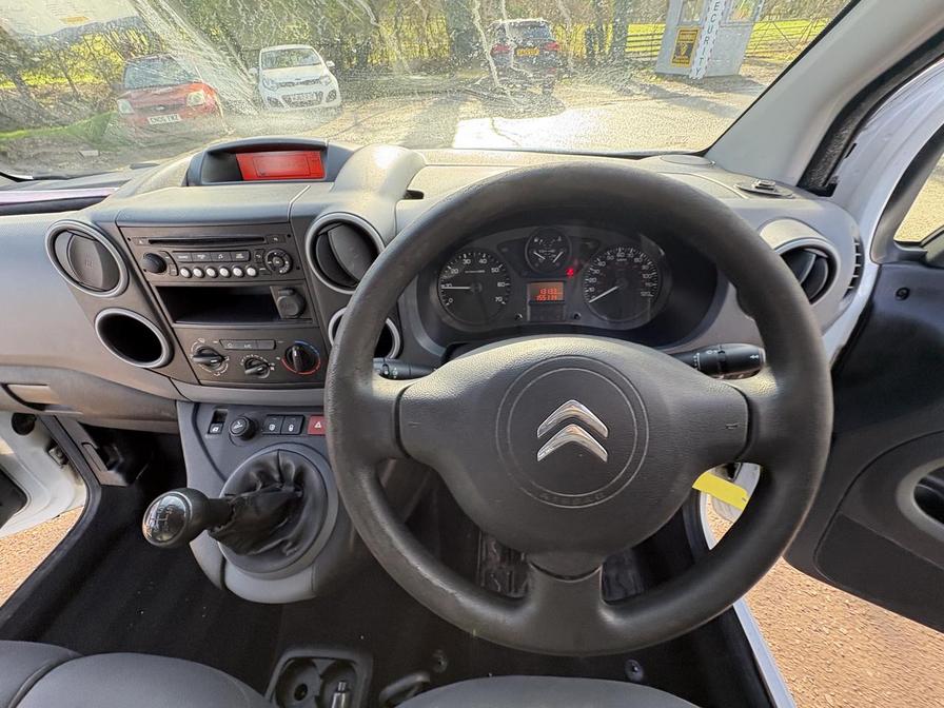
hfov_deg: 102.1
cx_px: 472
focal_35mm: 14
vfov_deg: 85.7
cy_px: 354
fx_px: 382
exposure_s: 1/99
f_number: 2.2
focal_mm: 2.22
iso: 160
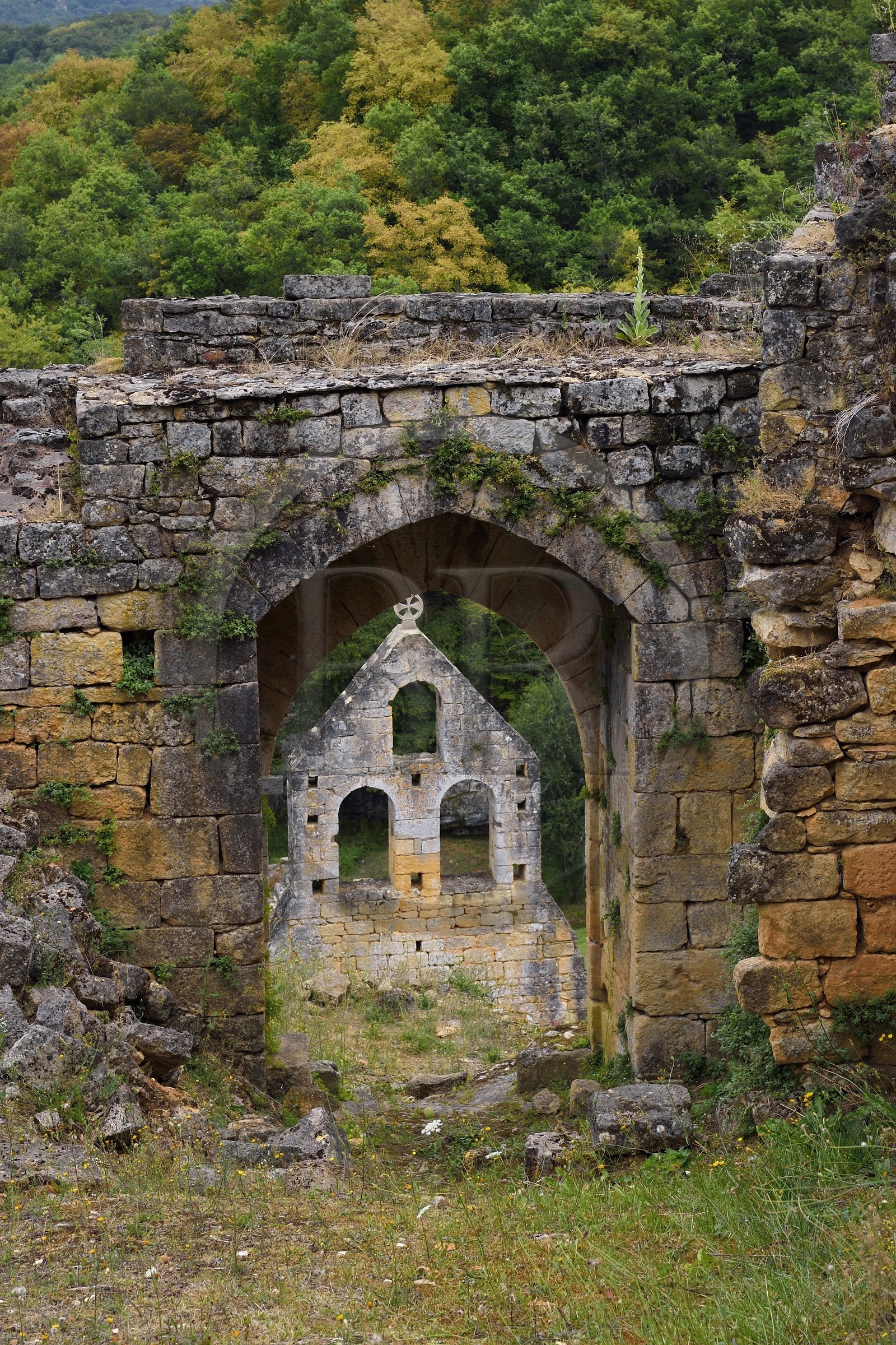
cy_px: 672
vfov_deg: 32.4
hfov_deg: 21.9
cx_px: 448
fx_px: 2314
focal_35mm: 62
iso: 320
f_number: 10
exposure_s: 1/200
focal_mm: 62
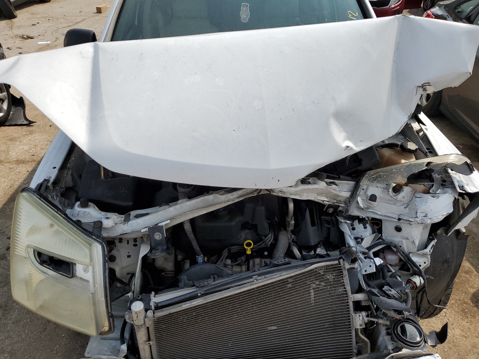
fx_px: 360
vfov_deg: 53.1
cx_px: 240
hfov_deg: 67.3
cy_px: 180
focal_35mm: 26
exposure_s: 1/5000
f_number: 1.5
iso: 50
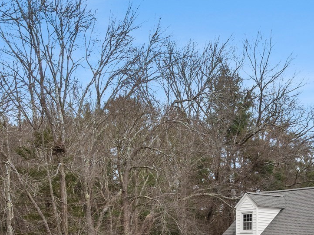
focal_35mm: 68
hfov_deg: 28.0
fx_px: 616
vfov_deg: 20.8
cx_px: 251
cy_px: 244
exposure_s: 1/60
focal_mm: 12.29
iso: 100
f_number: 7.1
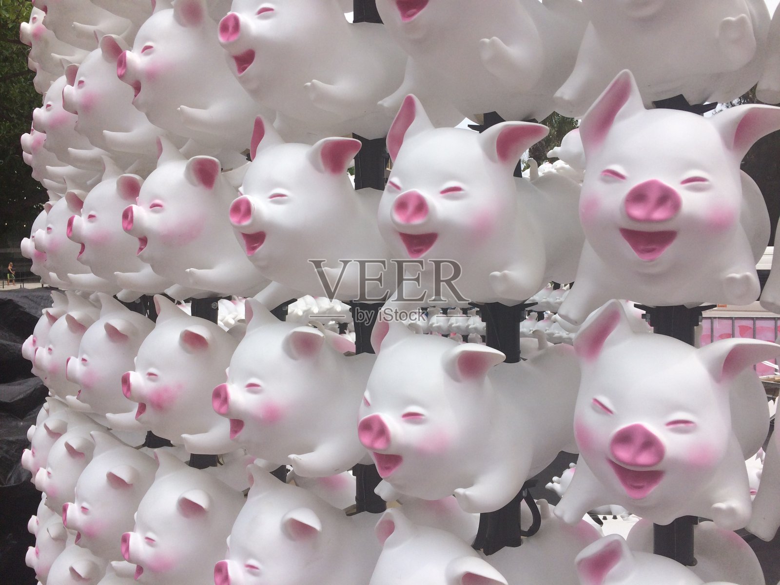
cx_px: 390
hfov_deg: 61.7
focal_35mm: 29
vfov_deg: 48.2
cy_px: 292
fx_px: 653
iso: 32
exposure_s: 1/2564
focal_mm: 4.15
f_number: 2.2
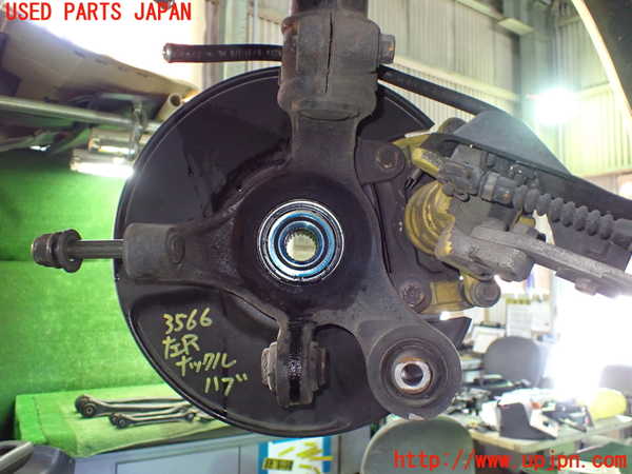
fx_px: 548
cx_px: 316
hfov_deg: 60.0
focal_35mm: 30
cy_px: 237
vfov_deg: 46.8
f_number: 2.3
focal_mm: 5.4
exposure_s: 1/40
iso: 800
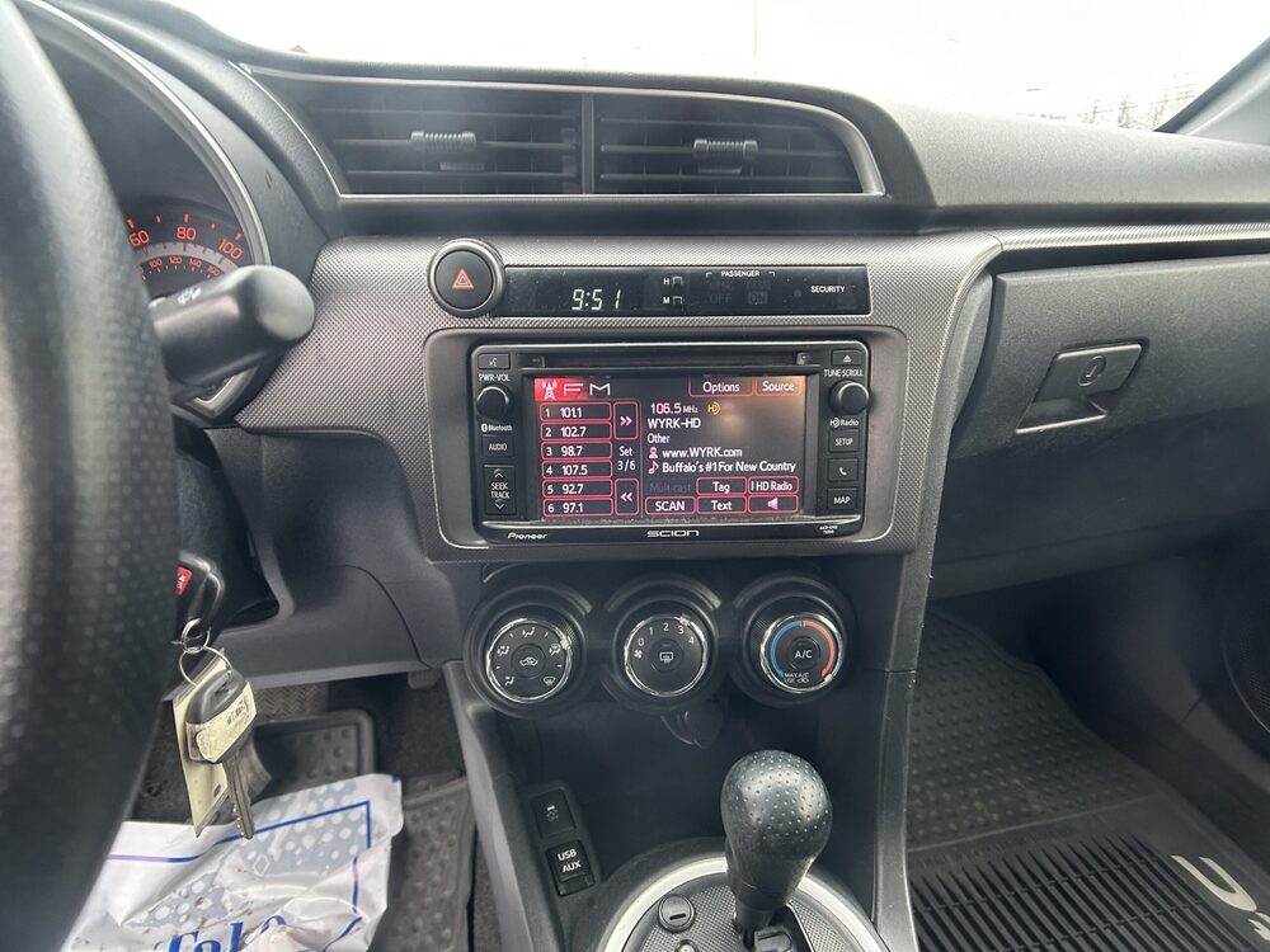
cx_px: 635
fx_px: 954
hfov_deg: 67.3
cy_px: 476
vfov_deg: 53.1
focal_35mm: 26
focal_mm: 5.7
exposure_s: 1/60
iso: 160
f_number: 1.5
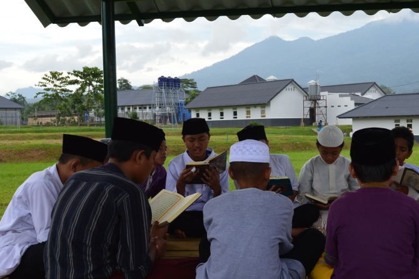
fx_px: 640
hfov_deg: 35.8
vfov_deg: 24.6
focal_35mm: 55
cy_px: 157
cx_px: 290
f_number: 9
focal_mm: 24
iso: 400
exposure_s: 1/160
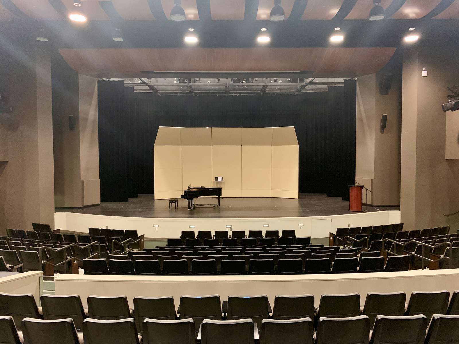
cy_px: 172
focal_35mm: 26
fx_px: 345
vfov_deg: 53.1
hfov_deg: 67.3
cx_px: 230
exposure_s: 1/30
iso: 800
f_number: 1.8
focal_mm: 4.25
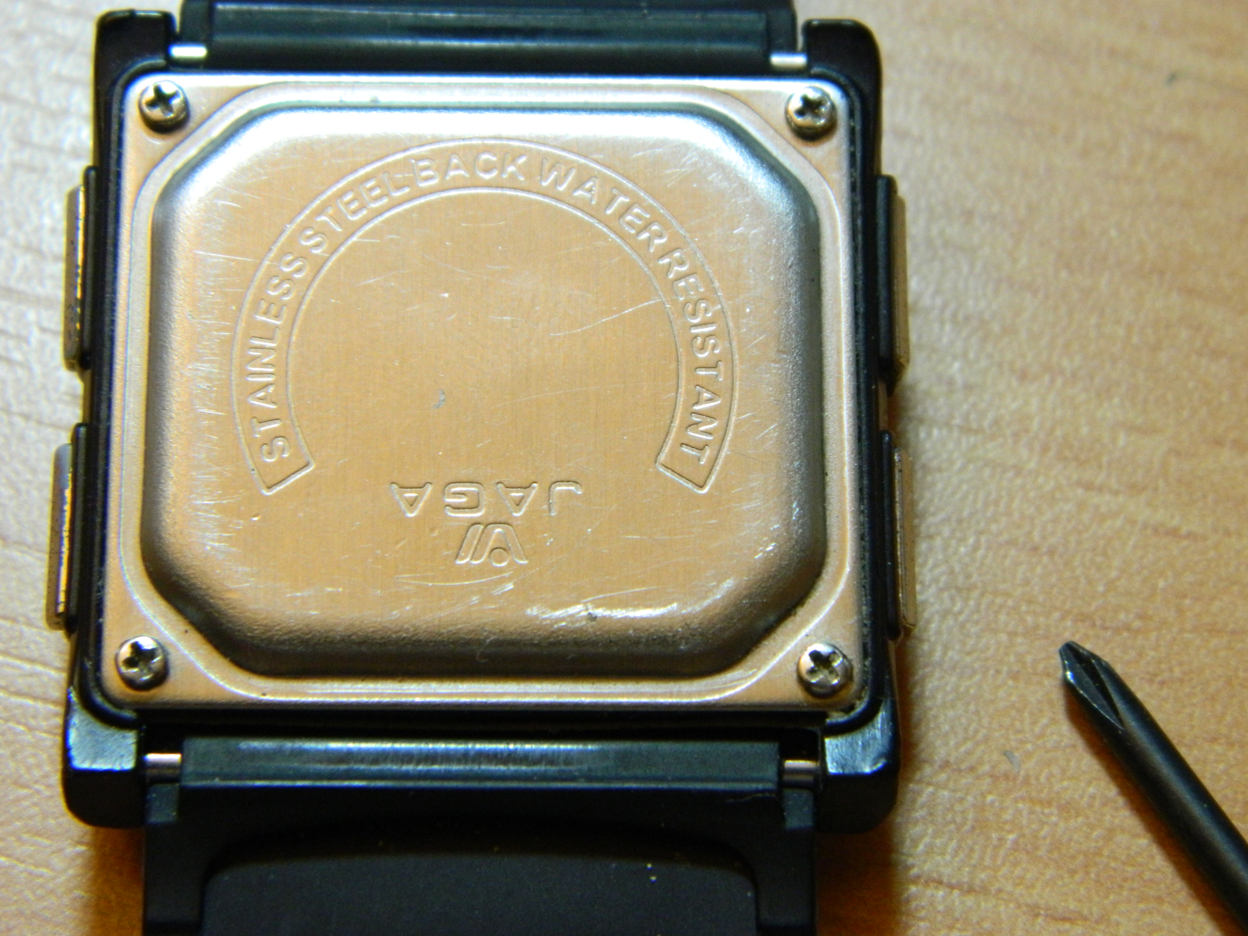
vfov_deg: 14.4
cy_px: 468
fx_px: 3713
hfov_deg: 19.1
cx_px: 624
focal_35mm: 103
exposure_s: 1/40
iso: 400
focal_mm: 18.6
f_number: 4.5
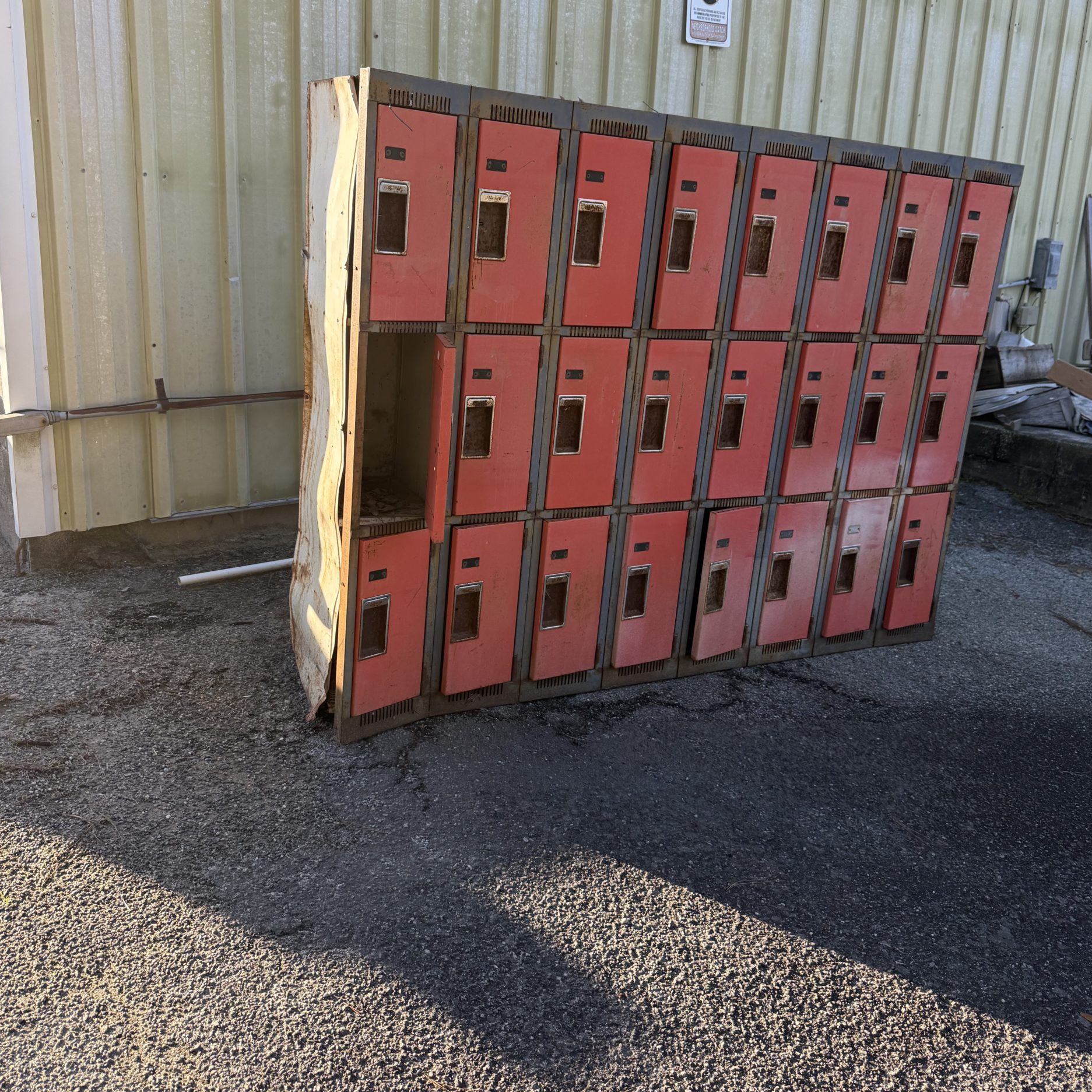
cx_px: 546
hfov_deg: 55.6
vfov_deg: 55.4
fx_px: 1035
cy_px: 457
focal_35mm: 29
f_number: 1.78
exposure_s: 1/765
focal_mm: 6.76
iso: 100
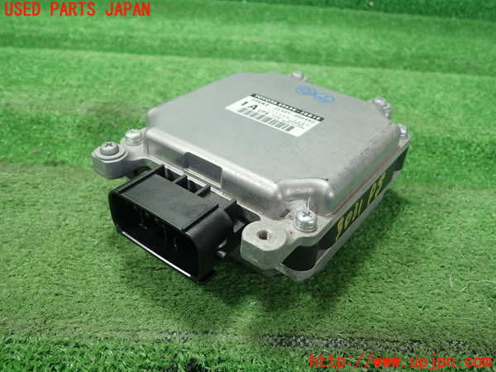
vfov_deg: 46.8
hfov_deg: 60.0
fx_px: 430
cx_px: 248
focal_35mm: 30
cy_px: 186
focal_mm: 5.5
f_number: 2.3
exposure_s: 1/125
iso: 320
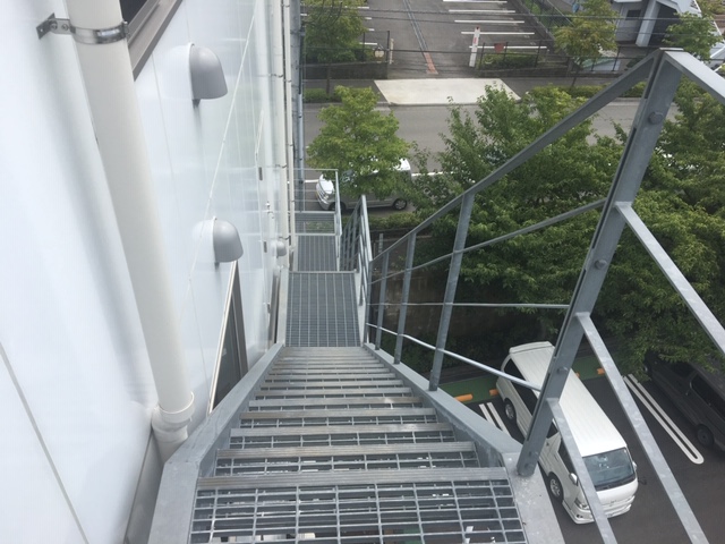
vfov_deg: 48.2
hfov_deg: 61.7
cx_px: 362
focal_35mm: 29
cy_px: 272
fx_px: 607
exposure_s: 1/1304
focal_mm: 4.15
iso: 25
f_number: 2.2
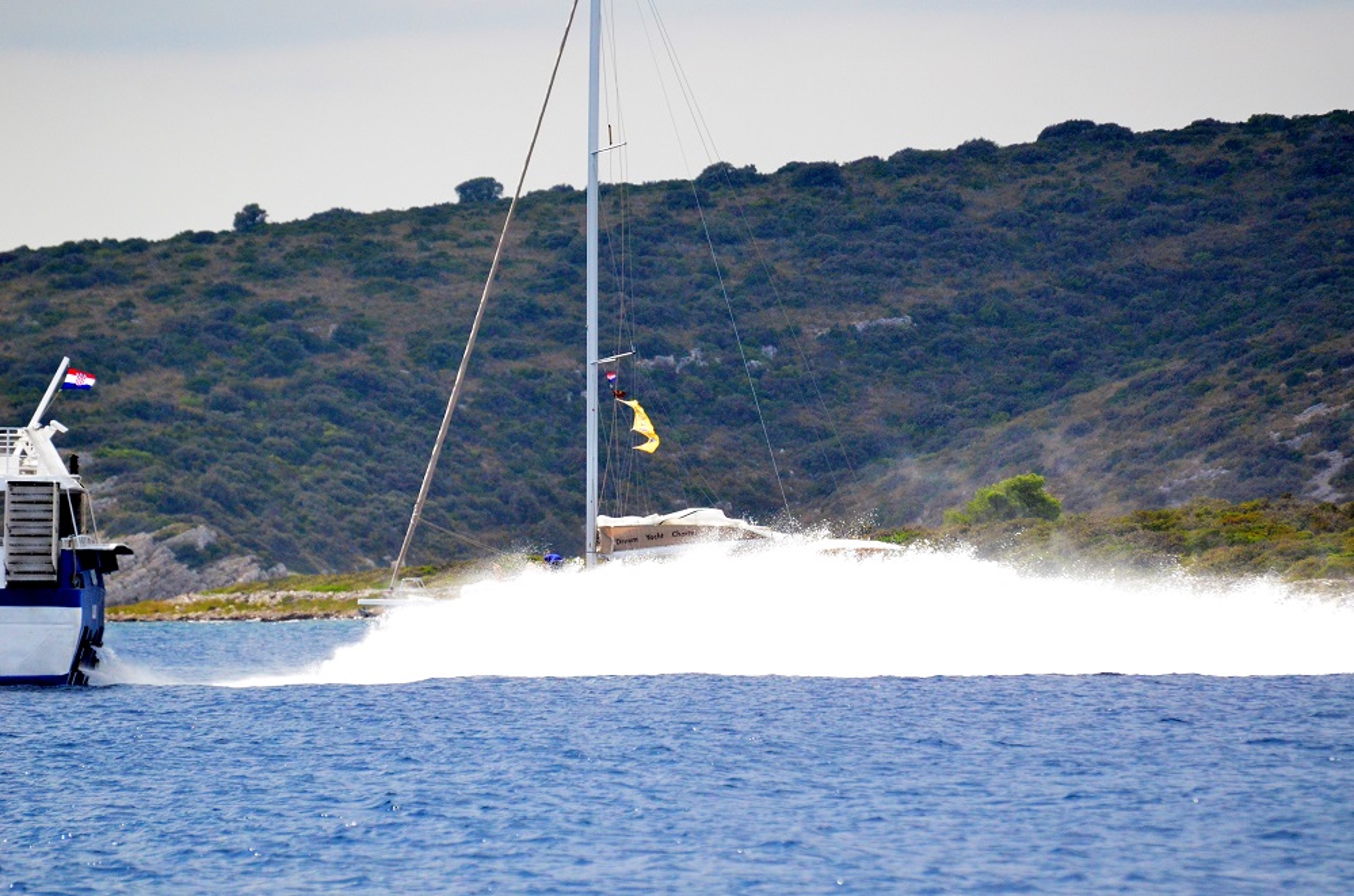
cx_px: 677
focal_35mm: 360
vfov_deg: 3.8
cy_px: 448
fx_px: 13508
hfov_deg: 5.7
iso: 2500
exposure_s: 1/8000
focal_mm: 240
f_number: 5.6
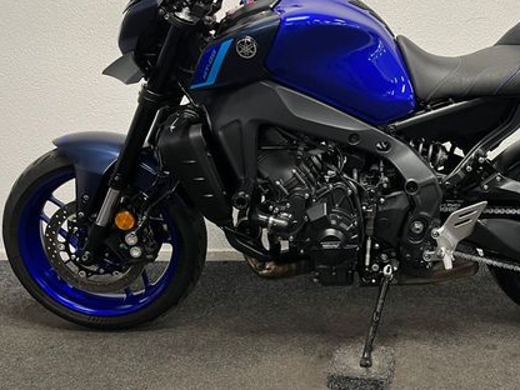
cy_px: 126
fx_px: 601
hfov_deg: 45.7
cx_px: 368
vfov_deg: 35.6
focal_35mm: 40
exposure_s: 1/50
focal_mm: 5.1
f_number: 1.6
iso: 100
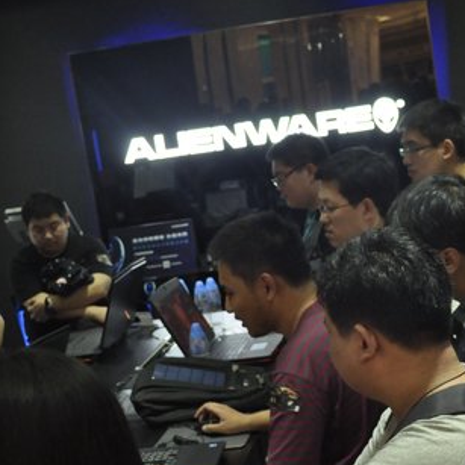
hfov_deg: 23.5
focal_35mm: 73
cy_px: 222
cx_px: 341
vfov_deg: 23.7
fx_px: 1109
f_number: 4.8
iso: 2000
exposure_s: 1/125
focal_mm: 32
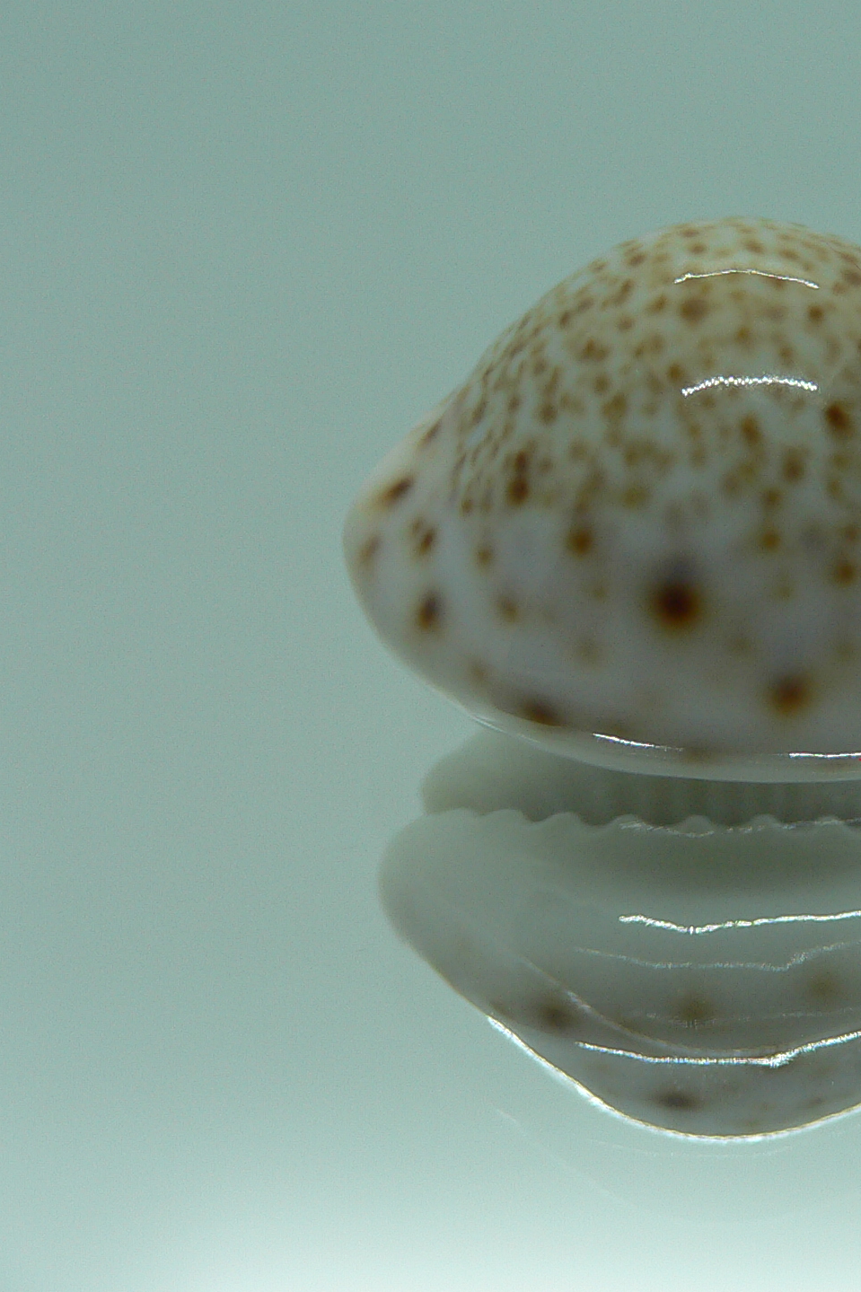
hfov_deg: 25.7
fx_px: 1830
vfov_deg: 38.9
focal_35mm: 51
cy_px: 626
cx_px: 760
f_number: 2.8
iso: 80
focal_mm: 4.6
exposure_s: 1/80
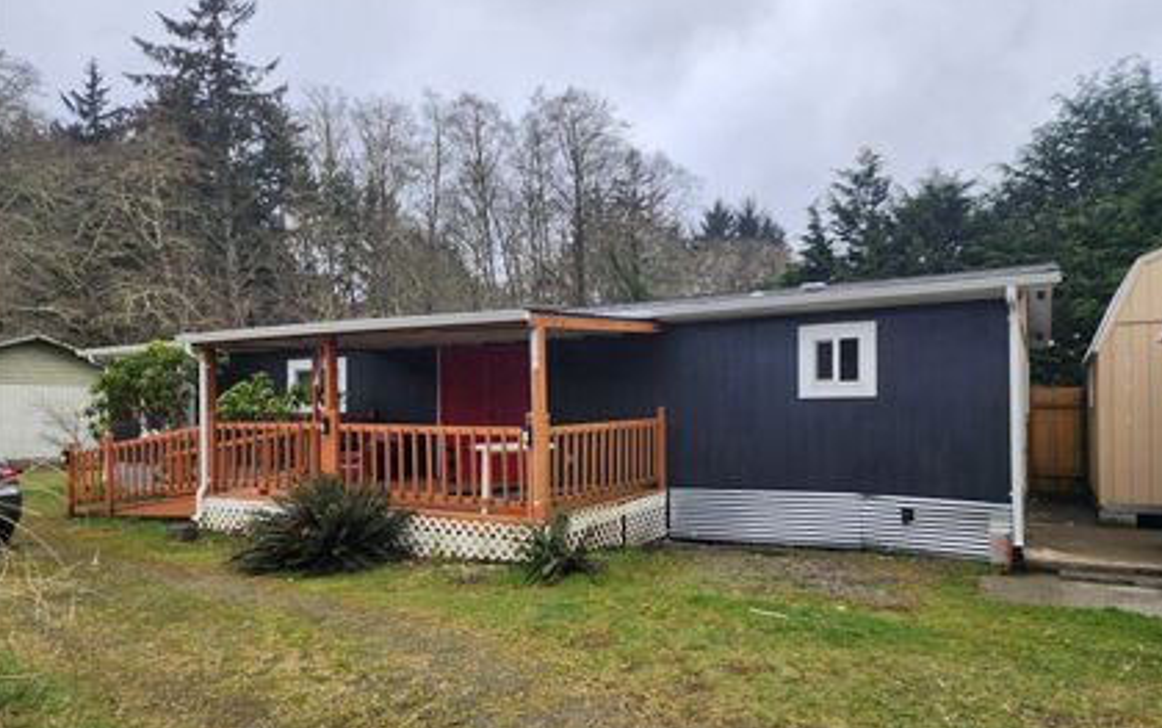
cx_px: 585
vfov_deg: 49.2
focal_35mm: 25
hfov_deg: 72.5
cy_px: 411
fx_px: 792
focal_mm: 6.4
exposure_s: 1/234
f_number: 1.8
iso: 12
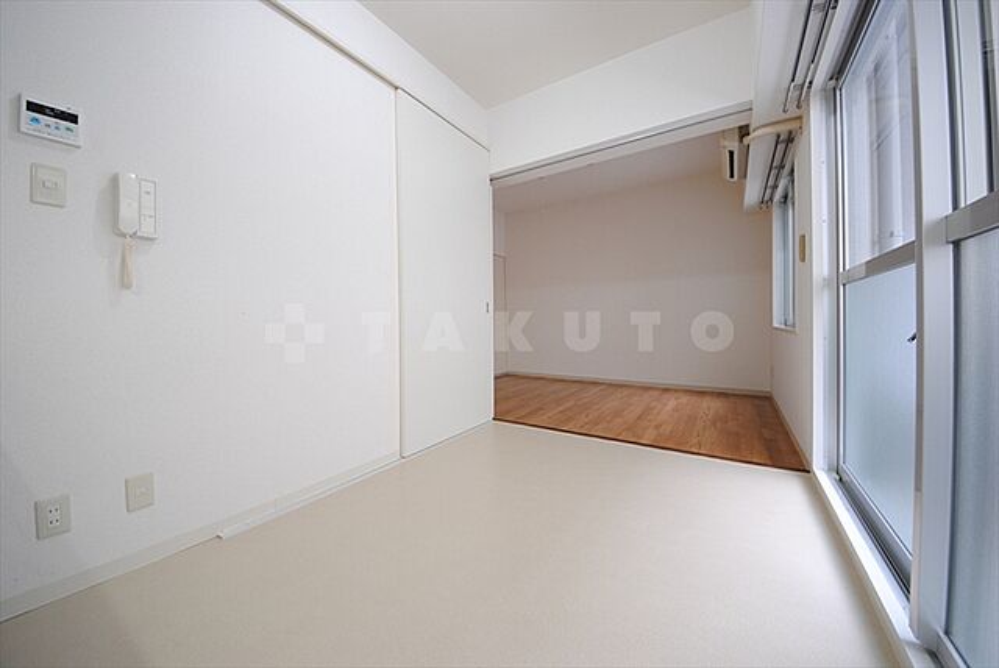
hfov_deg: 85.4
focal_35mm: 20
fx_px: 542
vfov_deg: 63.3
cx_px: 500
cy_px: 334
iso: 100
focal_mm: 13
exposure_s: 1/2.5
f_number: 5
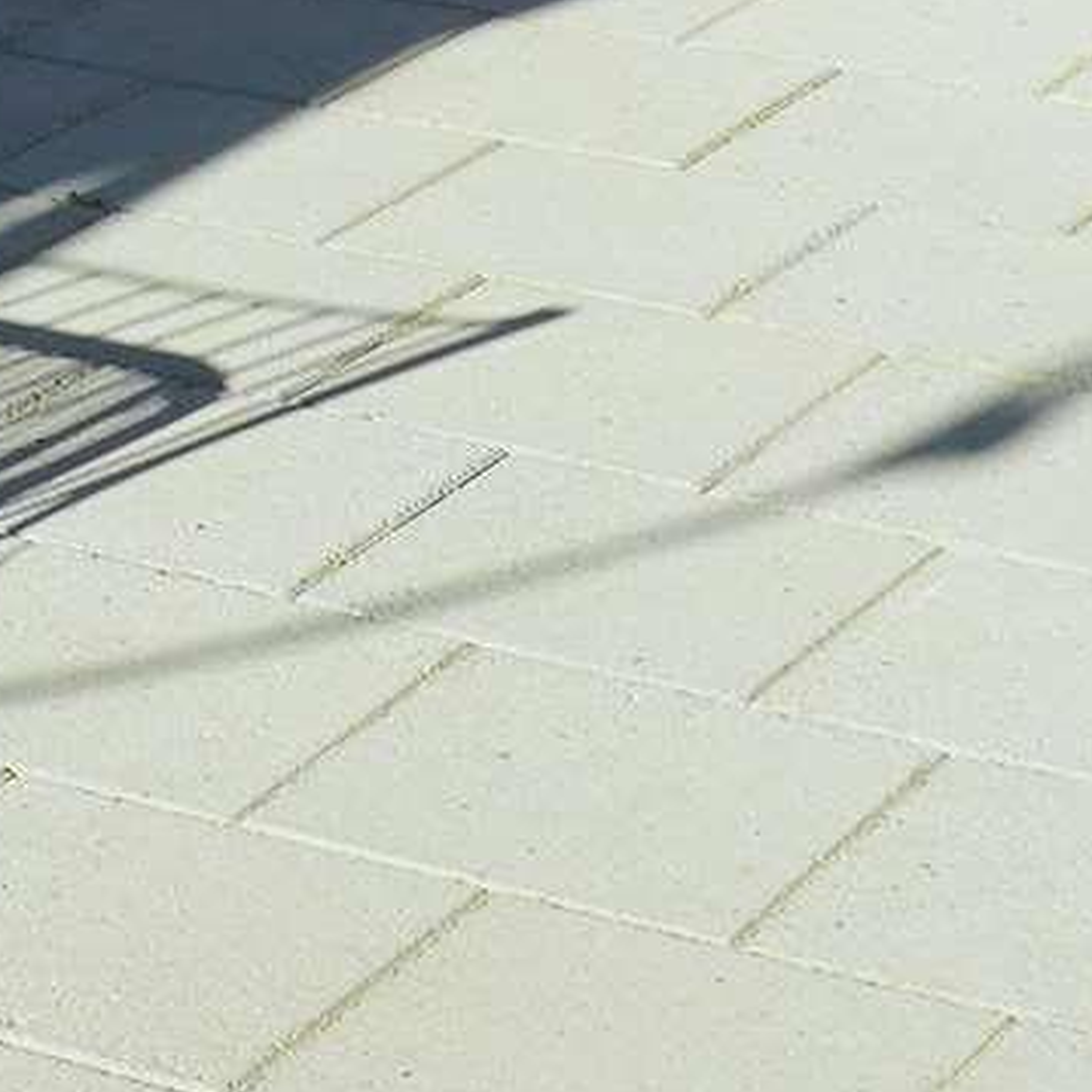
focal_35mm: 175
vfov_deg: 9.3
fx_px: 6246
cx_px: -290
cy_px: -1190
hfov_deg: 9.8
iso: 100
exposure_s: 1/125
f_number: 9
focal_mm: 16
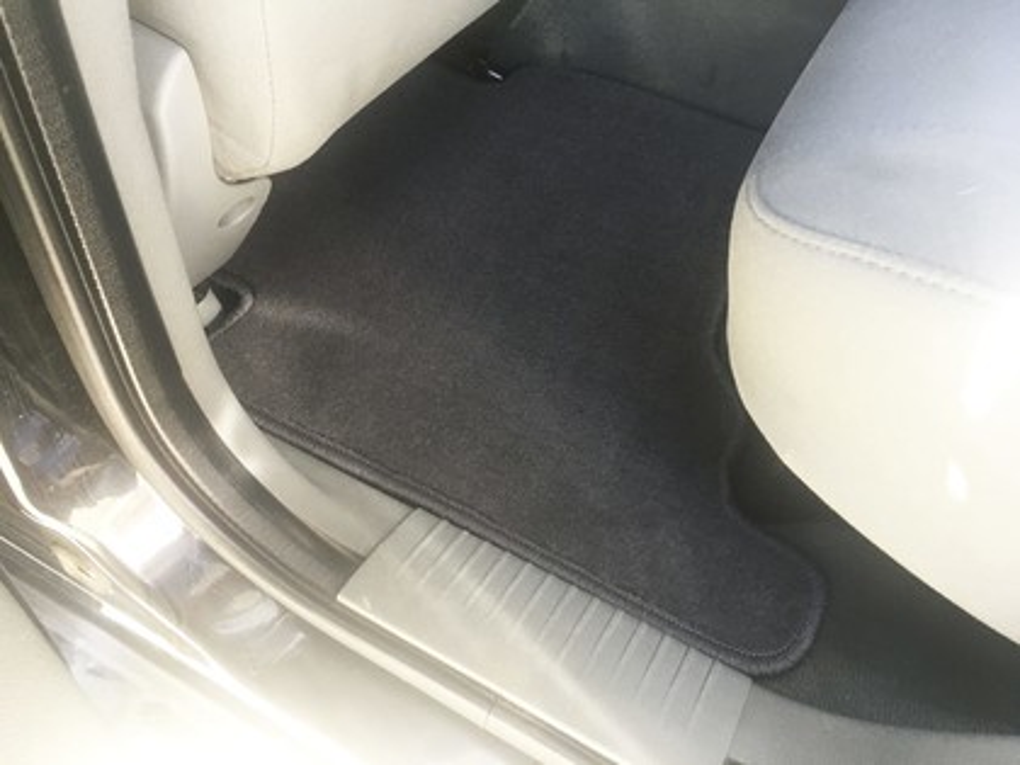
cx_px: 510
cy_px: 382
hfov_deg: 61.7
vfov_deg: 48.2
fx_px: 855
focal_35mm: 29
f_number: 2.2
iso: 64
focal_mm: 4.15
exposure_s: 1/33
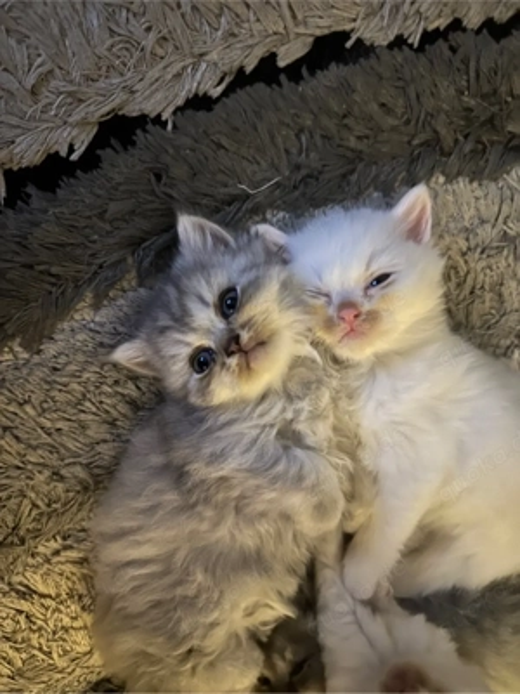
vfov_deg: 71.6
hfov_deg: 56.8
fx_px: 481
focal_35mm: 24
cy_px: 347
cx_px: 260
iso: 1000
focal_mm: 6.86
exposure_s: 1/12
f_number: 1.78
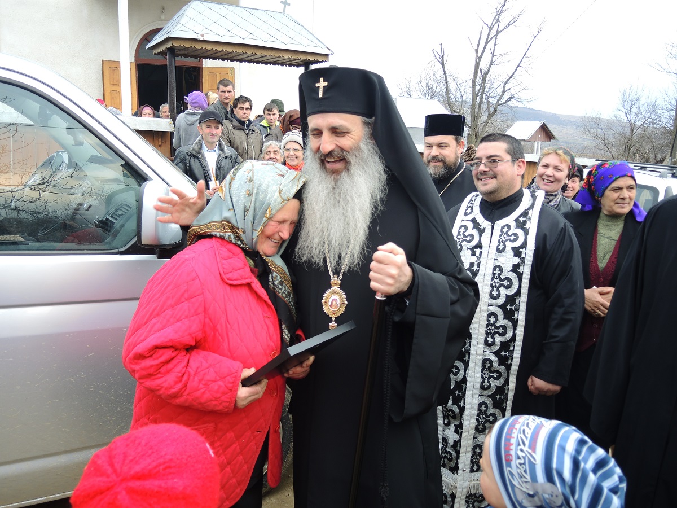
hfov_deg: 63.4
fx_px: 548
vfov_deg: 49.7
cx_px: 338
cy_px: 254
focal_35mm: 28
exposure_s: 1/160
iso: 80
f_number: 2
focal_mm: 6
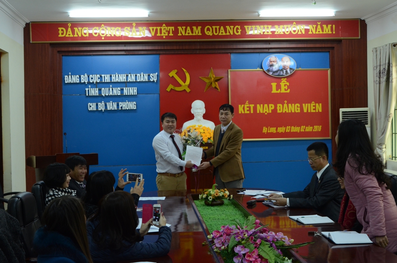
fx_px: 561
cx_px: 198
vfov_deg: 26.4
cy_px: 132
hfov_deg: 39.0
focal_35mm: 51
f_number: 6.3
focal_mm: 34
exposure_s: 1/60
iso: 1100
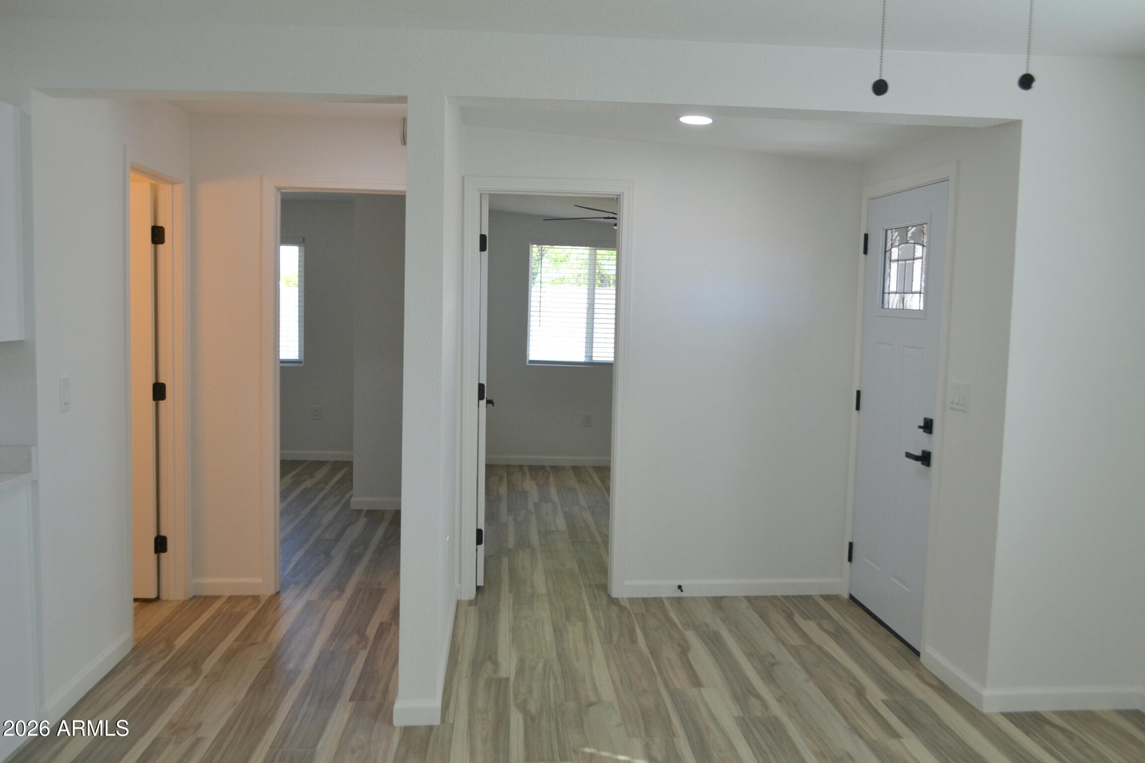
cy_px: 382
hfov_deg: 61.9
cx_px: 572
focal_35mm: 30
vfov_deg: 43.6
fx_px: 954
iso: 400
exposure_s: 1/100
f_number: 5
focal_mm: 20
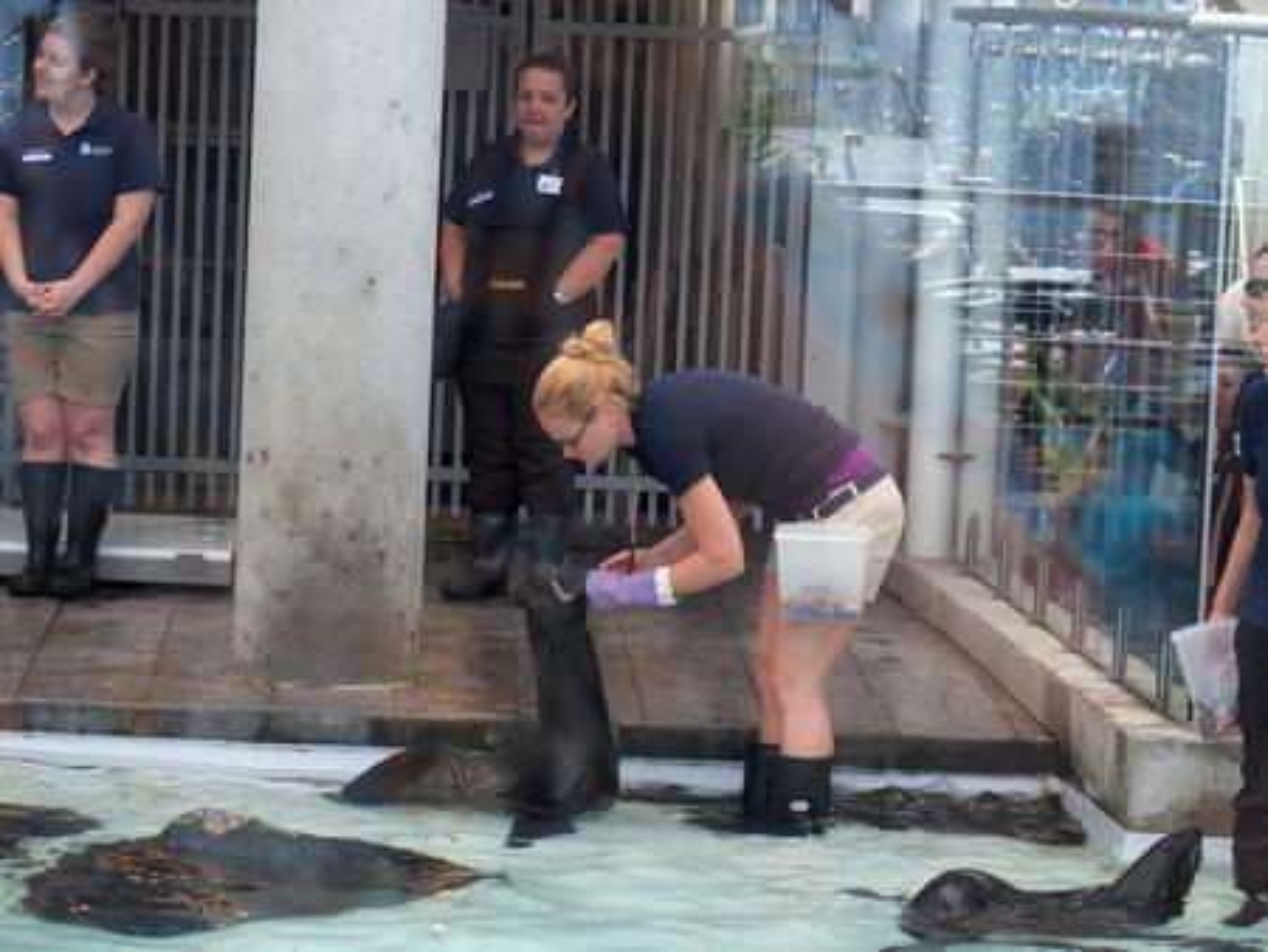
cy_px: 476
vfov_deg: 9.9
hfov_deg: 13.2
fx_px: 5498
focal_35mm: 150
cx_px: 634
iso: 100
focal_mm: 31.8
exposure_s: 1/250
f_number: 3.2
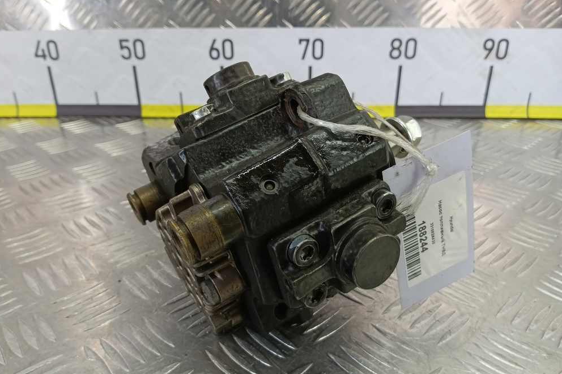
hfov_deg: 63.7
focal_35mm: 29
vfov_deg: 44.9
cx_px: 276
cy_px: 196
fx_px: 453
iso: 133
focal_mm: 4.11
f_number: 1.6
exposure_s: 1/50
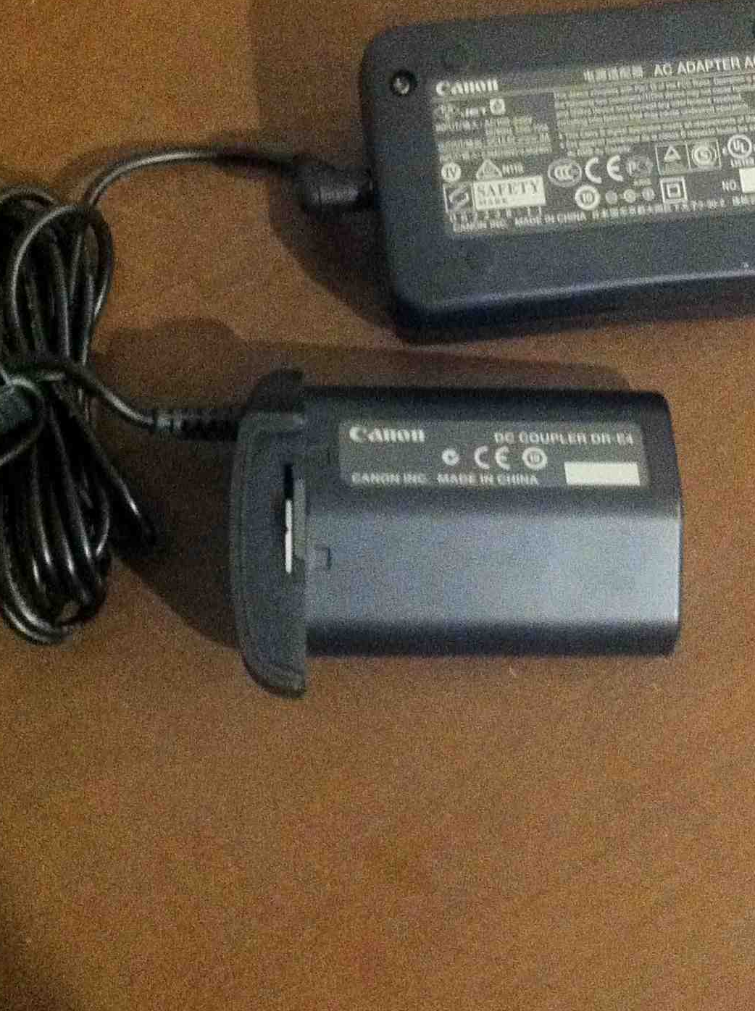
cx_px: 438
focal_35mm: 65
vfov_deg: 29.8
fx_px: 1896
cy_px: 443
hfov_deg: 22.5
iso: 1000
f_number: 2.8
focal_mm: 3.85
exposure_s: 1/15
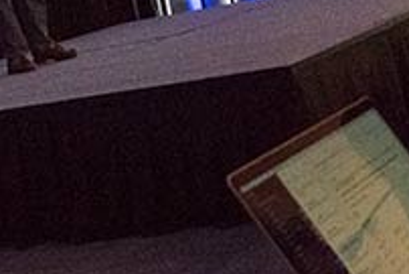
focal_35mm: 89
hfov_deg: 22.3
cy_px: -83
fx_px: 1012
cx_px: 366
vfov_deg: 14.7
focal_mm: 24
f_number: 6.3
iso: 6400
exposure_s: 1/80
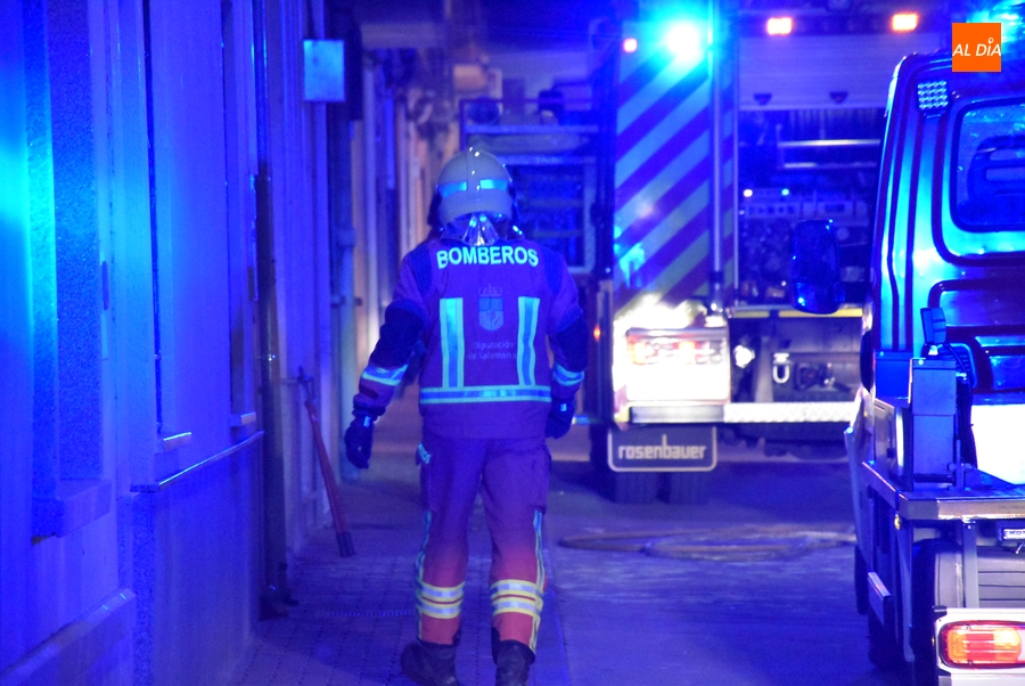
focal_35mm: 210
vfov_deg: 6.6
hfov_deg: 9.8
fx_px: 5985
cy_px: 343
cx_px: 512
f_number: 5.6
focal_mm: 140
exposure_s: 1/125
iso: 11400
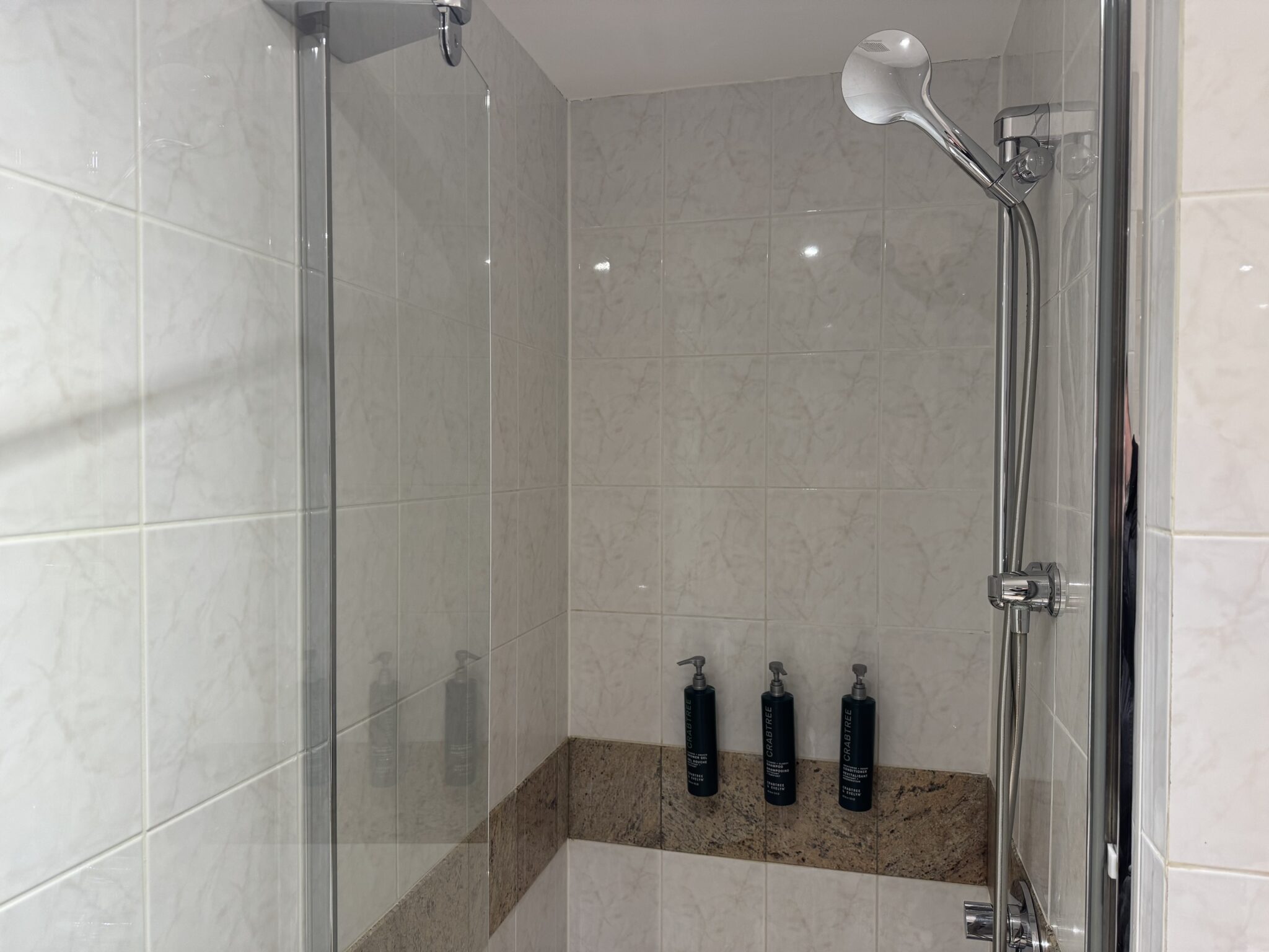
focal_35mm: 24
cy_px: 476
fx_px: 880
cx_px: 634
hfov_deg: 71.6
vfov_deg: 56.8
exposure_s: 1/50
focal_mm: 6.76
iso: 125
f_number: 1.78
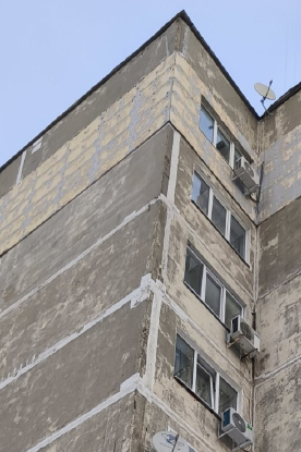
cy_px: 652
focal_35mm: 75
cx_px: 323
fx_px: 942
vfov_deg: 22.7
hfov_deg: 17.6
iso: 80
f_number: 1.7
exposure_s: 1/882
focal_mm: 5.35
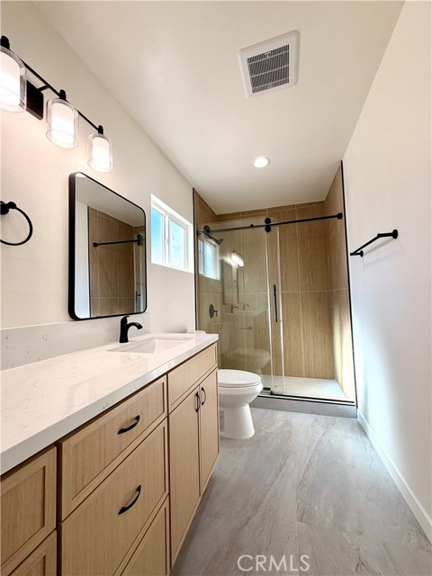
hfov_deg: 85.7
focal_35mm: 14
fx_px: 233
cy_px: 288
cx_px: 216
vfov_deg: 102.1
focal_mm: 2.22
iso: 64
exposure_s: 1/157
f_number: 2.2
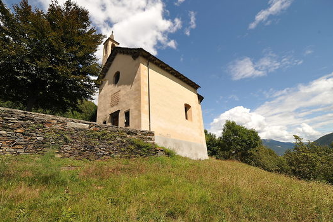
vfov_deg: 73.6
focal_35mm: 16
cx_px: 157
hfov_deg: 96.7
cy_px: 111
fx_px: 148
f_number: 8
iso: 200
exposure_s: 1/500
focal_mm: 14
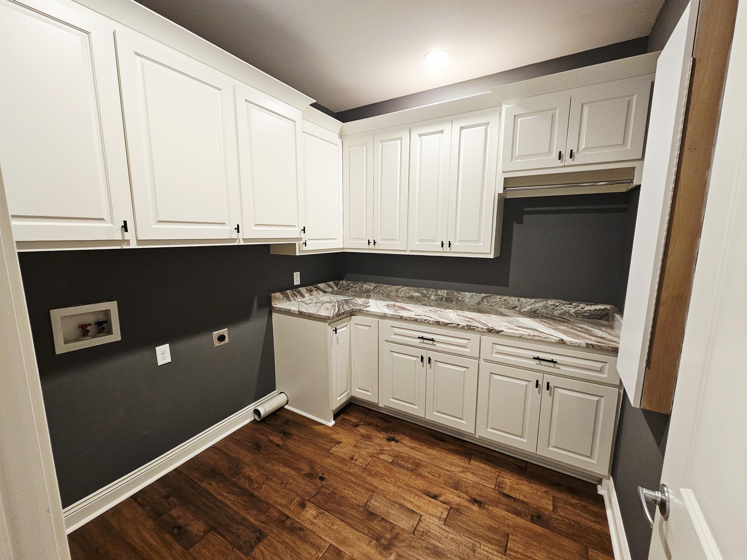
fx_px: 281
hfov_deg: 106.2
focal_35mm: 13
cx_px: 374
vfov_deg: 89.9
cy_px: 280
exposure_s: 1/60
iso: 400
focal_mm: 2.2
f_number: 2.2
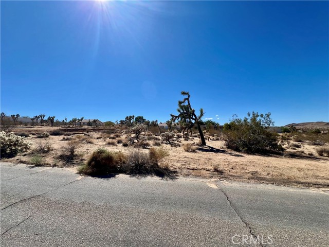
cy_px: 124
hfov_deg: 106.2
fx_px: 124
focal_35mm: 13
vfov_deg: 89.9
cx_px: 164
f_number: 1.8
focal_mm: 1.57
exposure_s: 1/2179
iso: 32
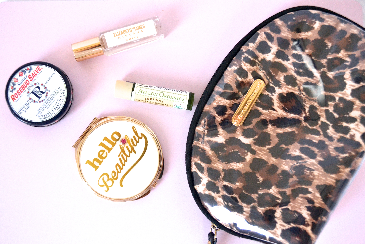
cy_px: 122
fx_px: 426
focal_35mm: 42
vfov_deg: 31.9
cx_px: 182
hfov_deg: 46.4
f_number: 5.6
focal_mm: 28
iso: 1600
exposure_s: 1/100
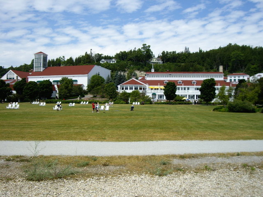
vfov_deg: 37.7
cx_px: 132
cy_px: 98
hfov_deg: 49.0
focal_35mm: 38
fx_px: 289
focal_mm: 6.2
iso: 50
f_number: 4.3
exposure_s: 1/500
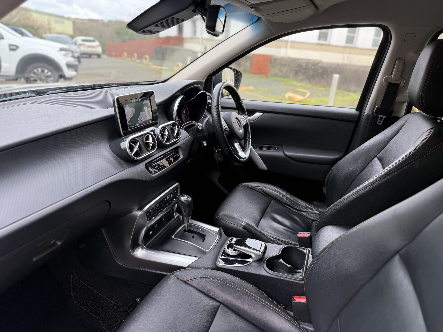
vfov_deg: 56.8
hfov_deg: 71.6
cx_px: 222
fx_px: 307
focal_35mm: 24
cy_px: 166
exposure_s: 1/161
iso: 80
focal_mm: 6.76
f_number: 1.78
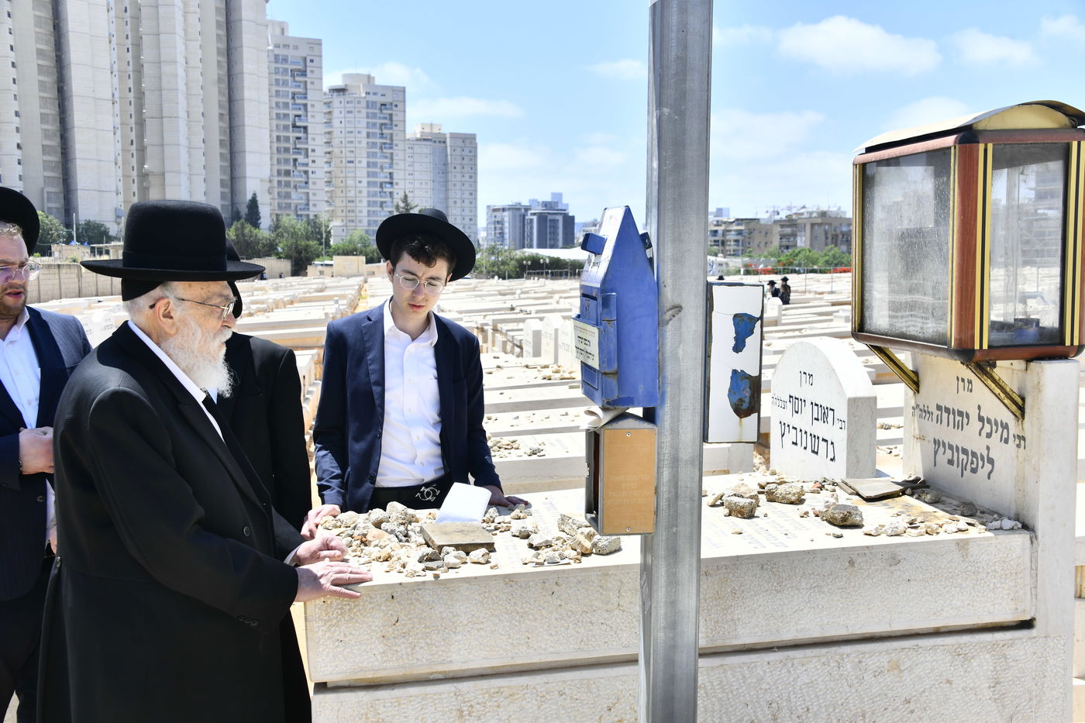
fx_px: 1145
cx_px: 542
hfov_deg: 50.7
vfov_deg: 35.0
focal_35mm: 38
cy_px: 362
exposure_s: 1/320
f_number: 9
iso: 160
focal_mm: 38
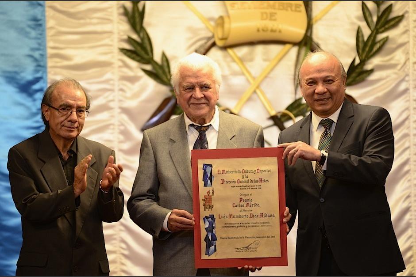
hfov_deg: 6.9
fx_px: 3467
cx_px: 208
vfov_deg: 4.6
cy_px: 138
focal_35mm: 300
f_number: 2.8
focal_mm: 200
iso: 800
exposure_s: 1/60
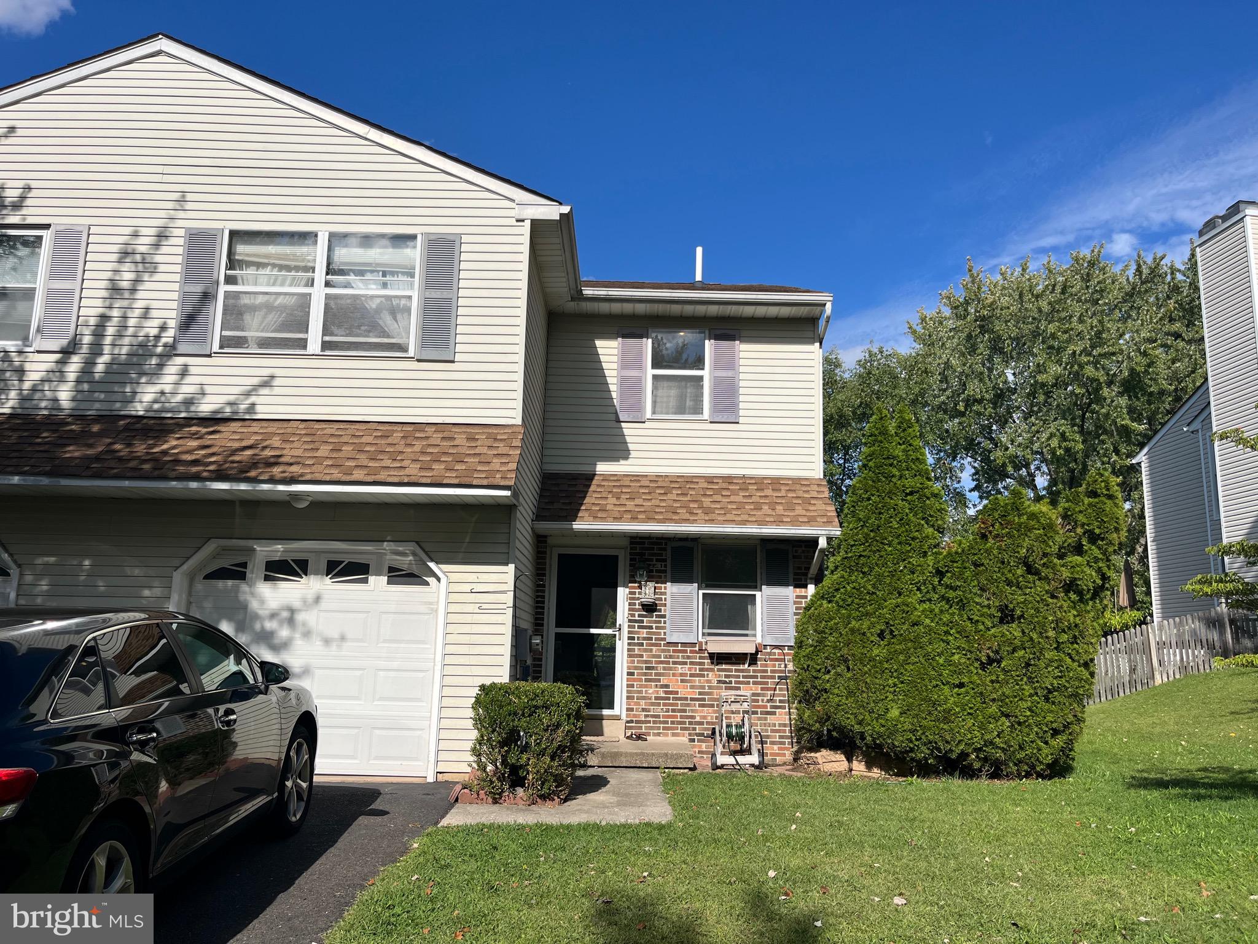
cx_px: 629
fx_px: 945
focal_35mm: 26
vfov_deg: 53.1
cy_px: 472
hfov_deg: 67.3
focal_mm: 5.1
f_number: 1.6
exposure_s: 1/6173
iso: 50
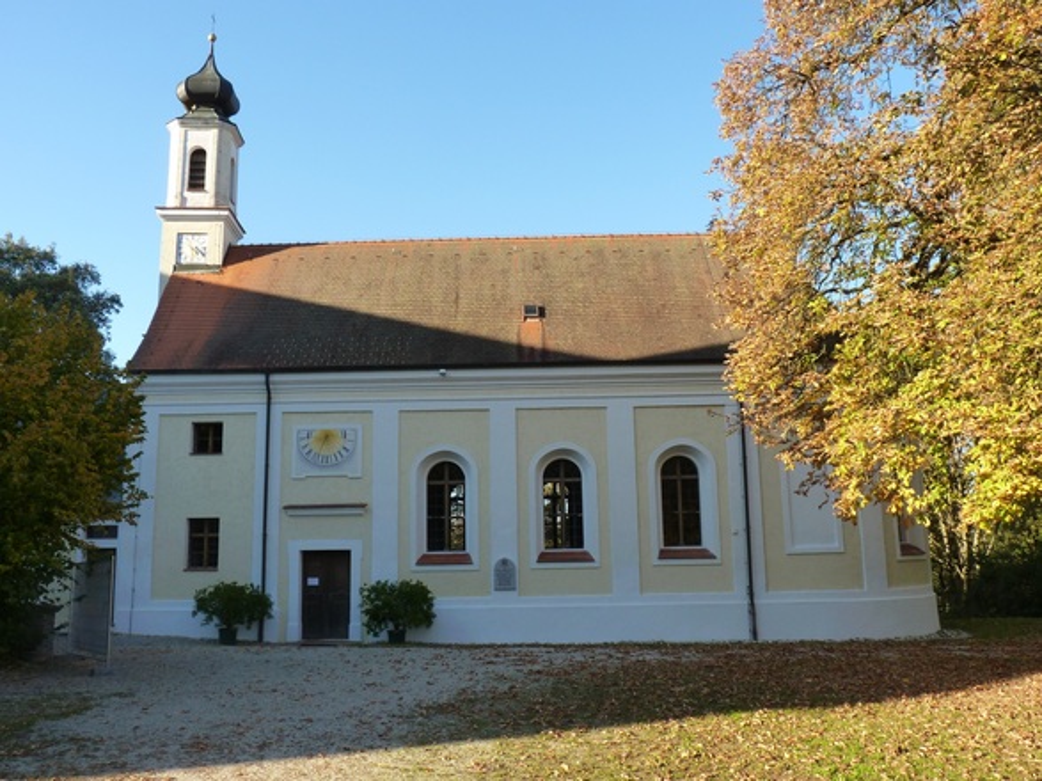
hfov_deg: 60.0
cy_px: 390
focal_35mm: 30
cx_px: 521
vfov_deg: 46.8
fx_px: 903
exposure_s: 1/160
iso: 125
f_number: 4
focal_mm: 5.4
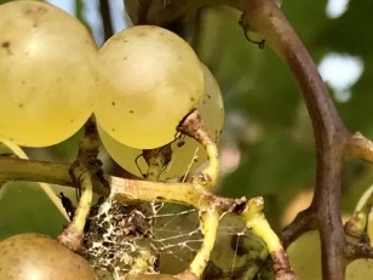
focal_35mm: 131
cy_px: 567
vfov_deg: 10.4
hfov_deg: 15.1
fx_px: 1412
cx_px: 200
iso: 20
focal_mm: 4
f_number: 1.8
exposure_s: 1/1182
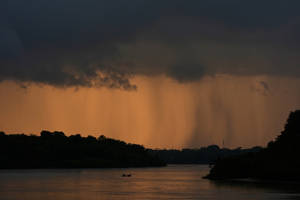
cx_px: 150
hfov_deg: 12.2
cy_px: 100
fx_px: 1400
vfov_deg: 8.2
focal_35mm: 168
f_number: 5
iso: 500
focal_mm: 168
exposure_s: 1/5000
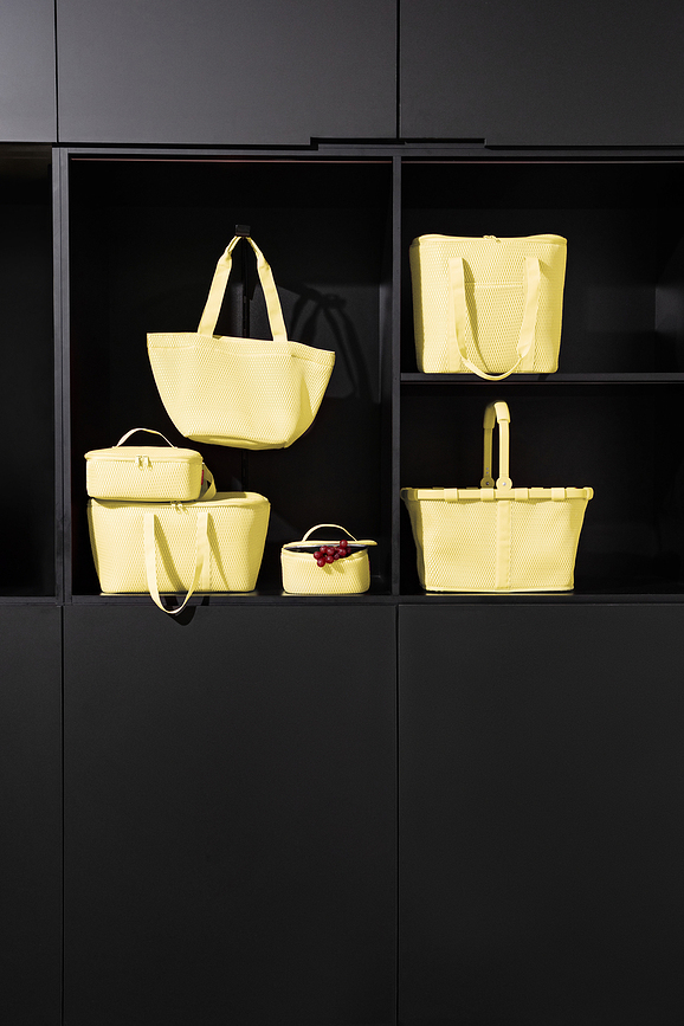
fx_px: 1282
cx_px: 342
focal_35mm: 45
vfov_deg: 43.6
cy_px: 513
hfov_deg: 29.9
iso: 1000
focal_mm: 45
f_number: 5.6
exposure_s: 1/200
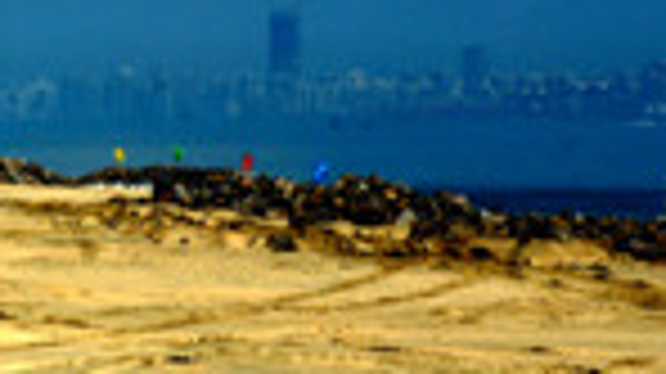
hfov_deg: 9.1
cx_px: -184
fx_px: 4137
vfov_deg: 5.2
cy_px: -25
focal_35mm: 234
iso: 320
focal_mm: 55
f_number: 11
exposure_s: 1/500
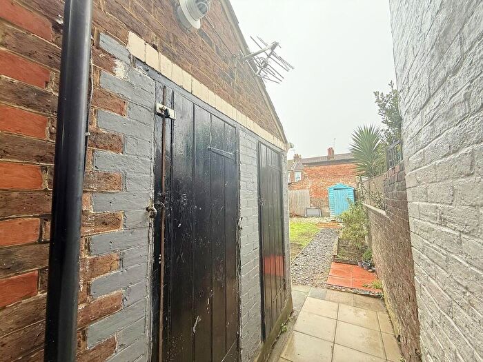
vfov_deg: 85.7
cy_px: 181
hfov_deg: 102.1
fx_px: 195
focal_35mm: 14
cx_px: 242
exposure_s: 1/99
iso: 50
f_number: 2.2
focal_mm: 2.22
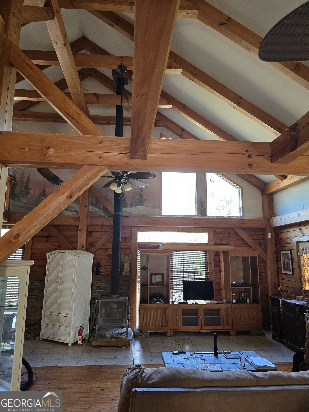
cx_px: 154
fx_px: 274
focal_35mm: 23
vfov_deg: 73.9
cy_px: 206
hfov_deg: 58.9
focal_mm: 6.3
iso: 320
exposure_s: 1/120
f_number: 1.7
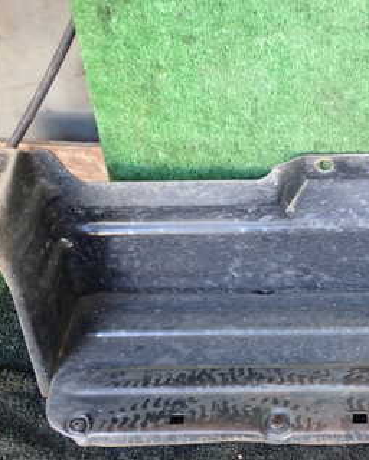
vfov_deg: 34.1
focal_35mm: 55
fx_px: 749
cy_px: 244
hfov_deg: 26.4
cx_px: 353
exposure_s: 1/30
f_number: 2.3
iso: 250
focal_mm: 5.4
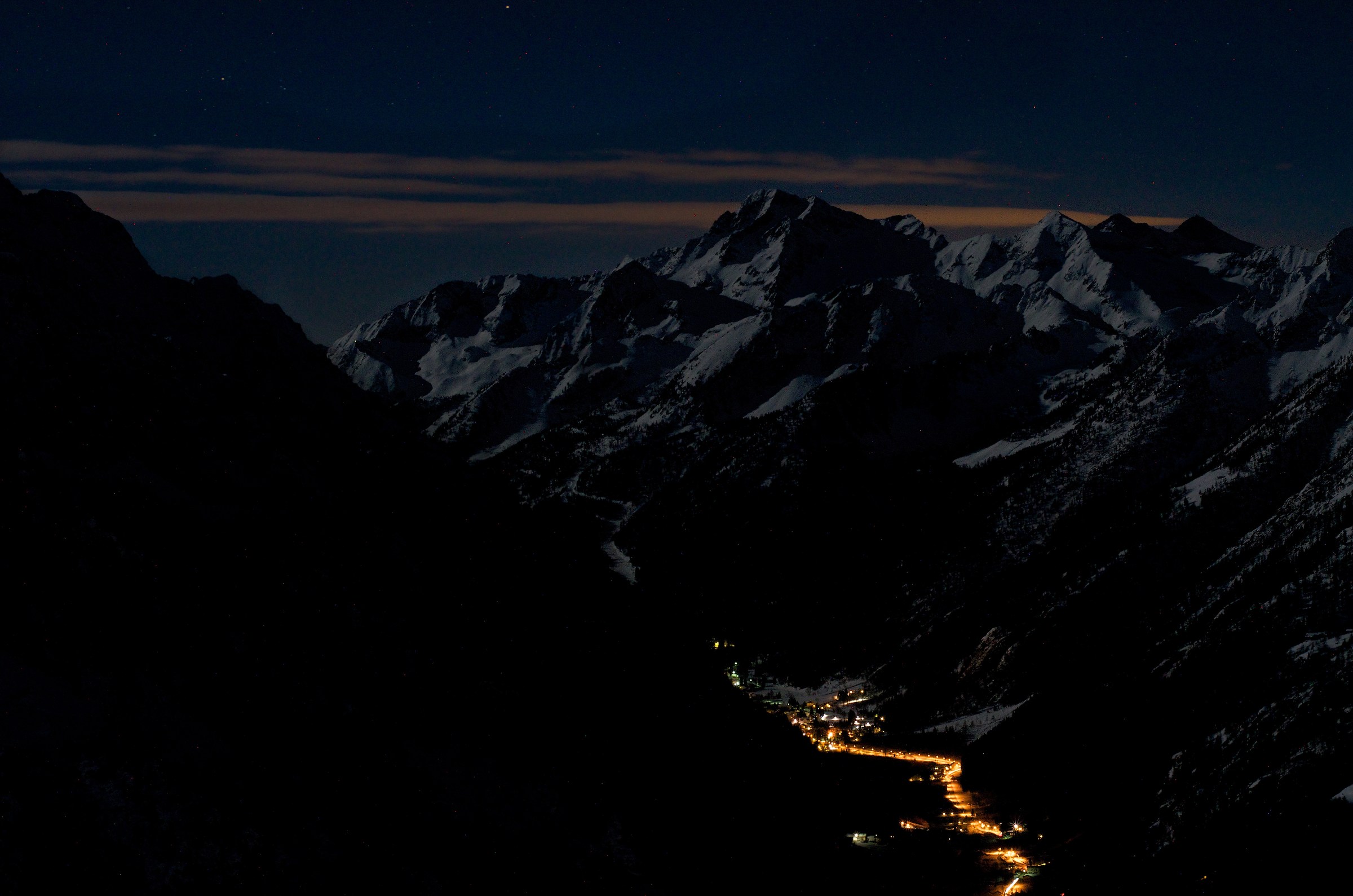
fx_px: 2813
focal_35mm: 75
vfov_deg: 18.1
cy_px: 448
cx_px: 676
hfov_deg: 27.0
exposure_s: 10
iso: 400
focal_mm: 50
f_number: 16
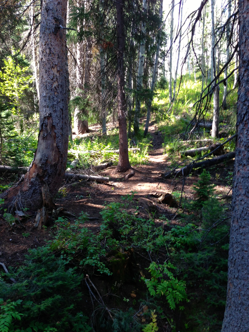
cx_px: 124
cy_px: 166
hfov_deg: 42.9
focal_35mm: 33
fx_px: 317
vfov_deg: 55.4
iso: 50
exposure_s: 1/60
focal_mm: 4.13
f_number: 2.4
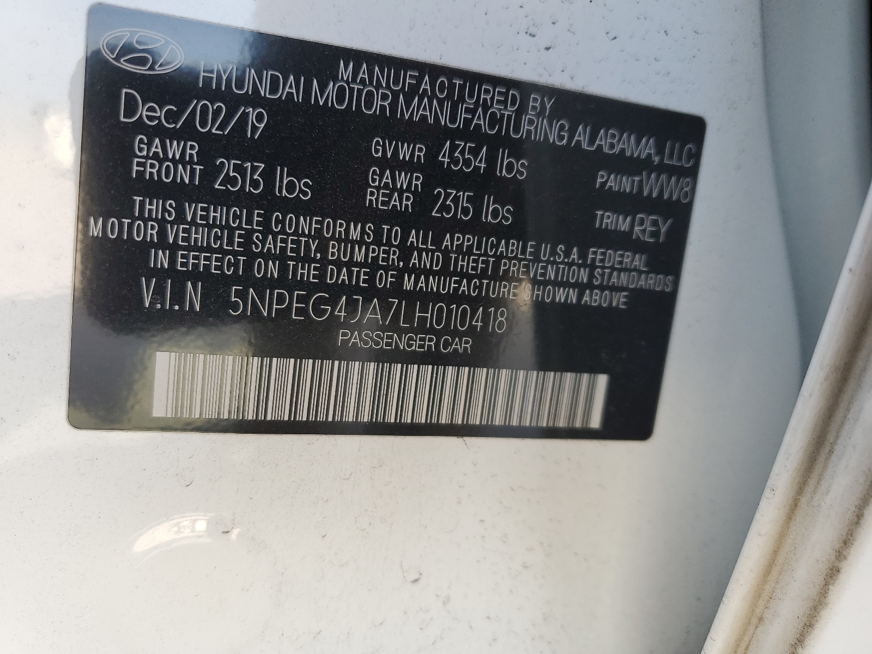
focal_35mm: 26
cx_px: 436
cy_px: 327
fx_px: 655
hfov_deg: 67.3
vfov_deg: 53.1
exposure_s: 1/263
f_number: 1.5
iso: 50
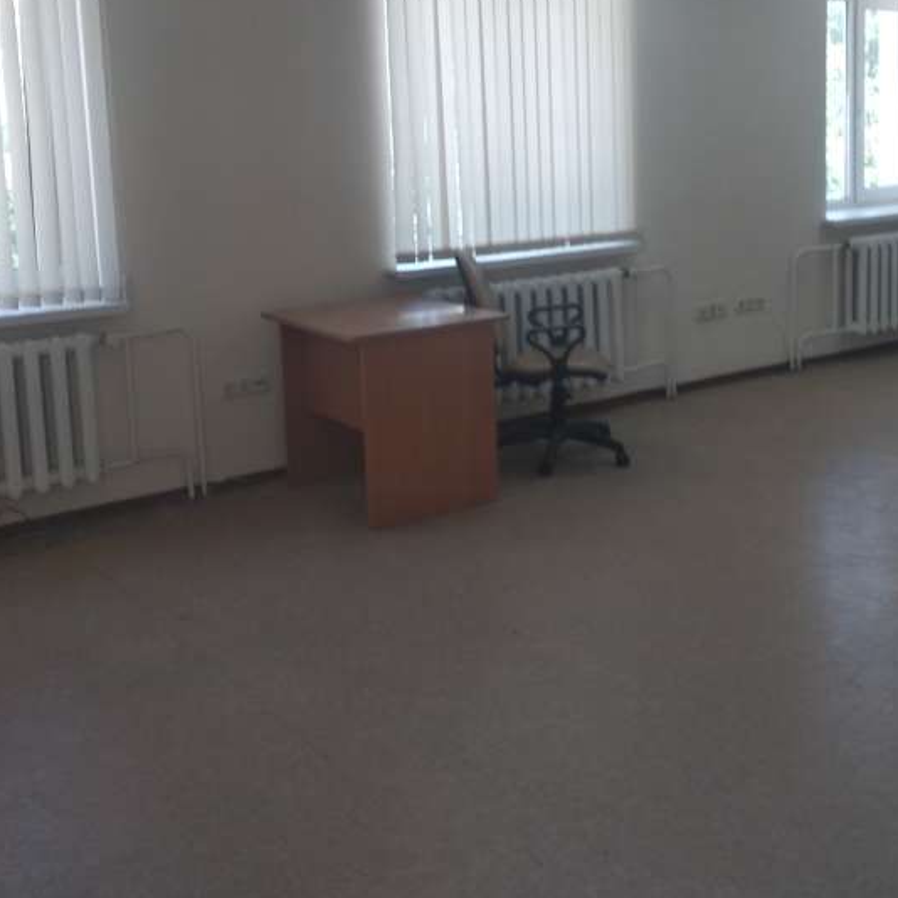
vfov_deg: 38.5
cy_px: 269
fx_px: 1262
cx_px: 536
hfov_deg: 39.0
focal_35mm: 43
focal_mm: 3.81
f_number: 2.2
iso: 125
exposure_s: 1/50
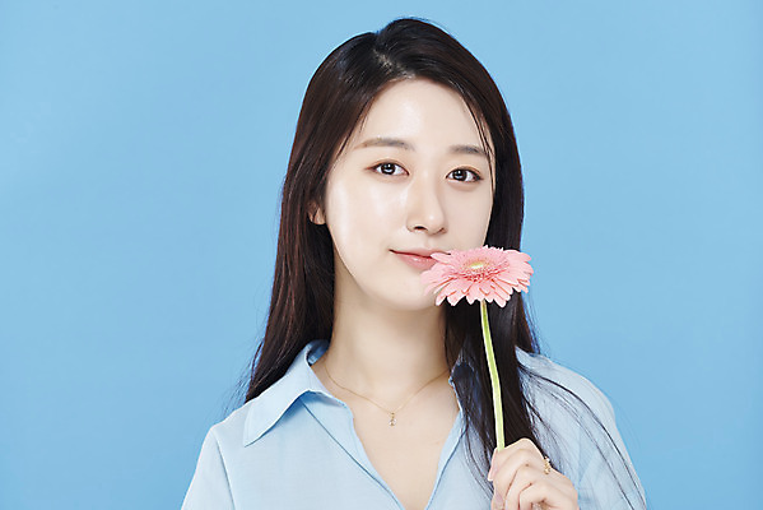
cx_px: 382
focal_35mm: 105
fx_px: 2226
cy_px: 255
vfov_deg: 13.1
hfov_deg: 19.4
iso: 64
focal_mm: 105
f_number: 11
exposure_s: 1/125
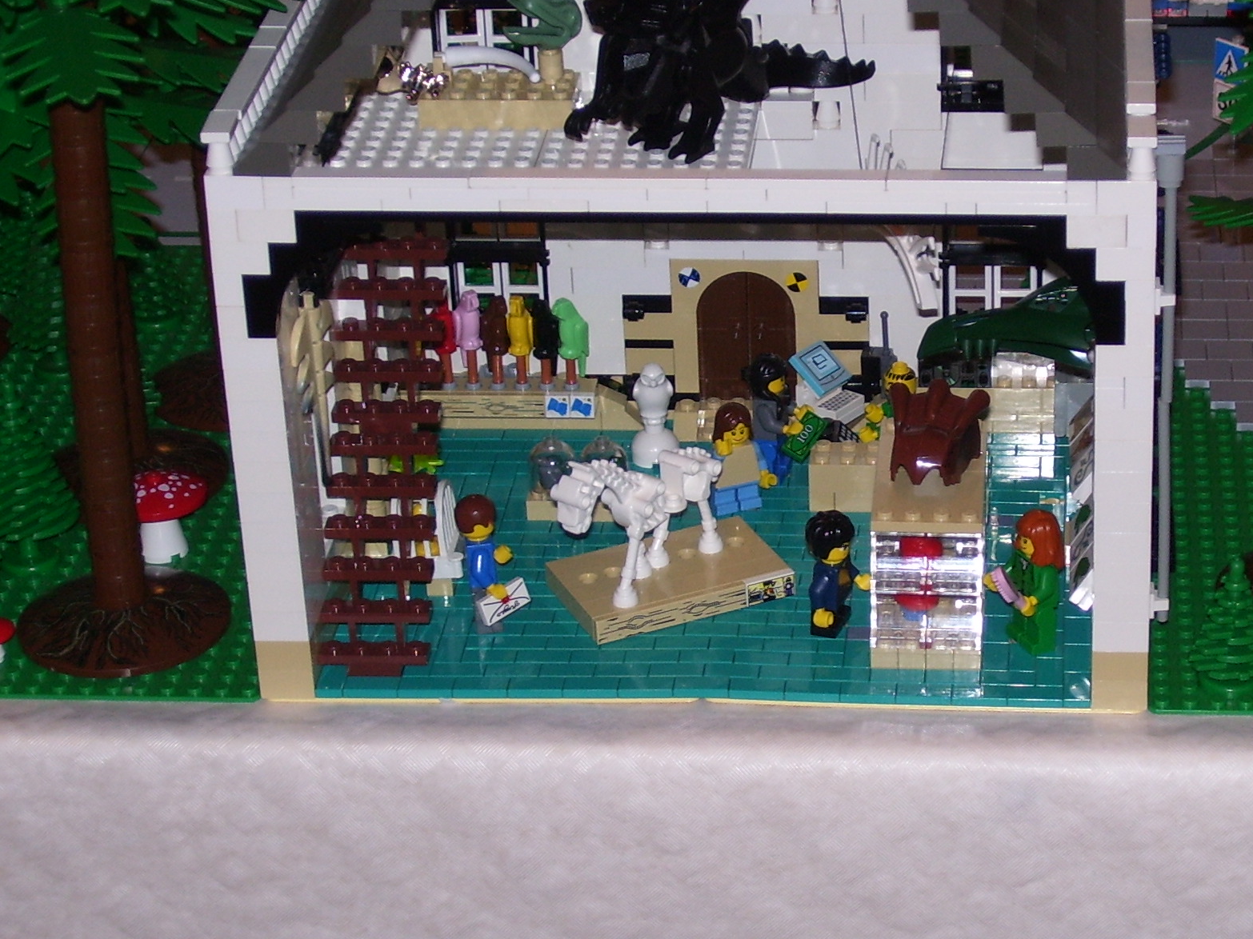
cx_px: 831
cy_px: 459
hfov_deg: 19.0
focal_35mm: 103
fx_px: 3728
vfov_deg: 14.4
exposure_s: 1/90
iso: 80
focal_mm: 11.6
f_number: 4
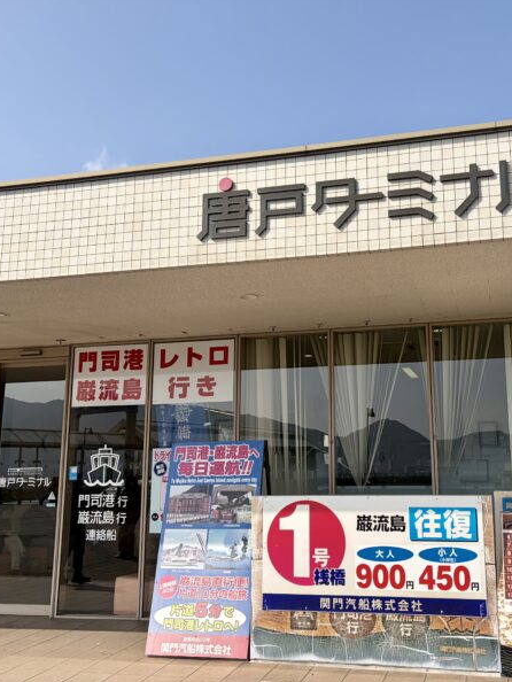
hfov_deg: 40.3
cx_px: 338
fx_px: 690
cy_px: 340
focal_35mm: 35
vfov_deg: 52.6
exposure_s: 1/4329
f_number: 1.6
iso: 50
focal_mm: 5.96
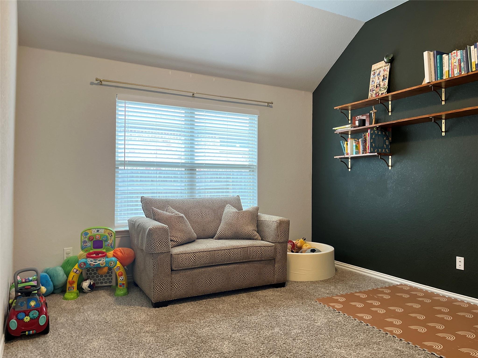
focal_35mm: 26
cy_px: 179
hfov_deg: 67.3
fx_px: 359
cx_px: 239
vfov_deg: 53.1
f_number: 1.6
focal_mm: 5.1
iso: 500
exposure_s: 1/60
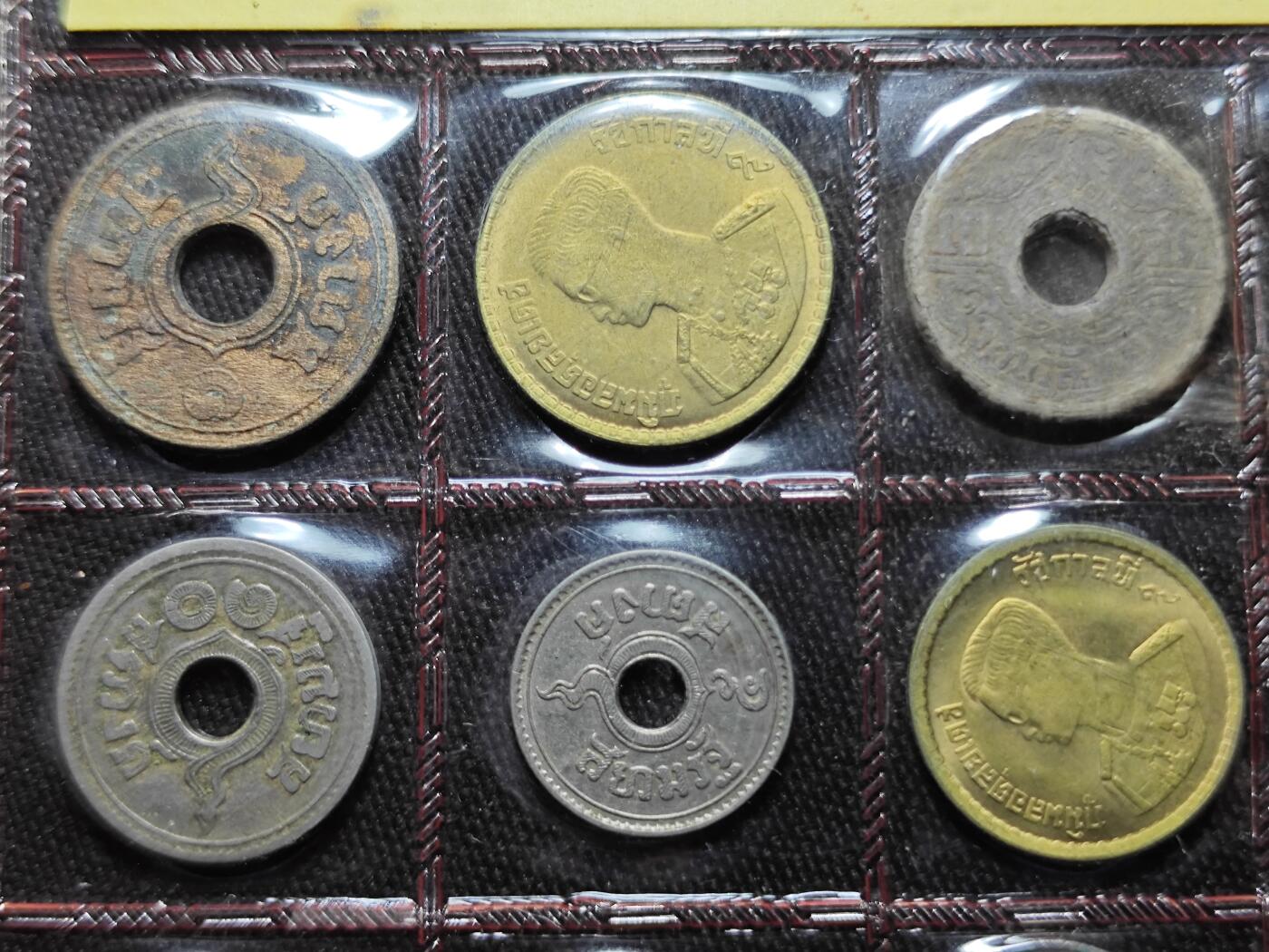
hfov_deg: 38.9
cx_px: 634
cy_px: 476
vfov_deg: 29.7
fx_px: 1796
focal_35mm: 49
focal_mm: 5.84
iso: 100
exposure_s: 1/71
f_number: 1.6
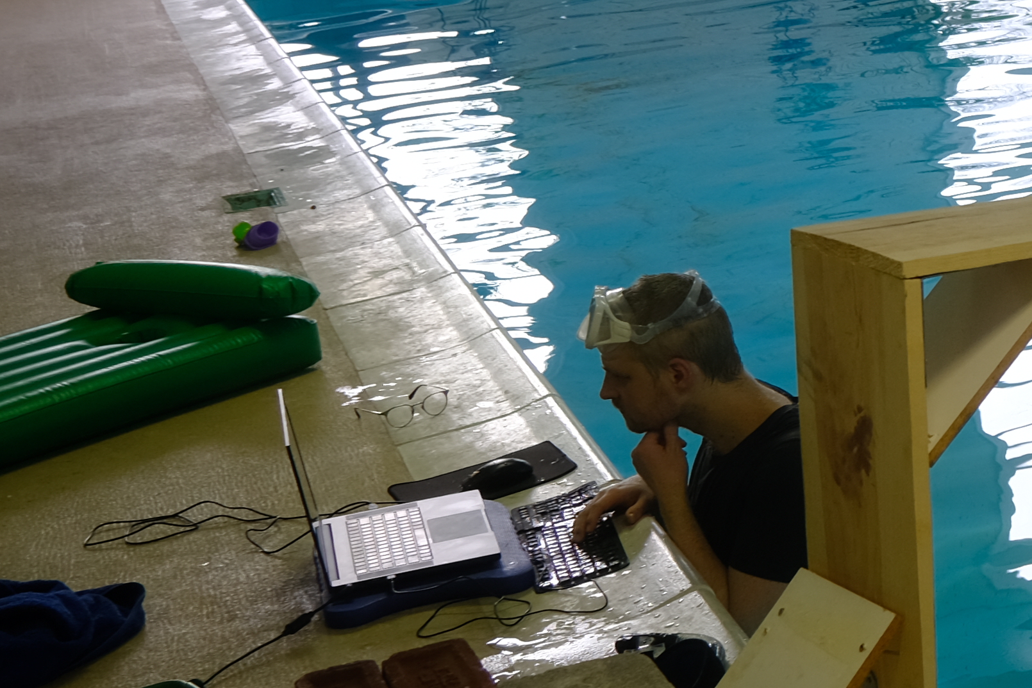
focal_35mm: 93
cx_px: 1540
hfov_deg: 19.2
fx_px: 2666
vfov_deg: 14.7
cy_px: 238
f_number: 4
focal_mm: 16
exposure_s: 1/70
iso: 160
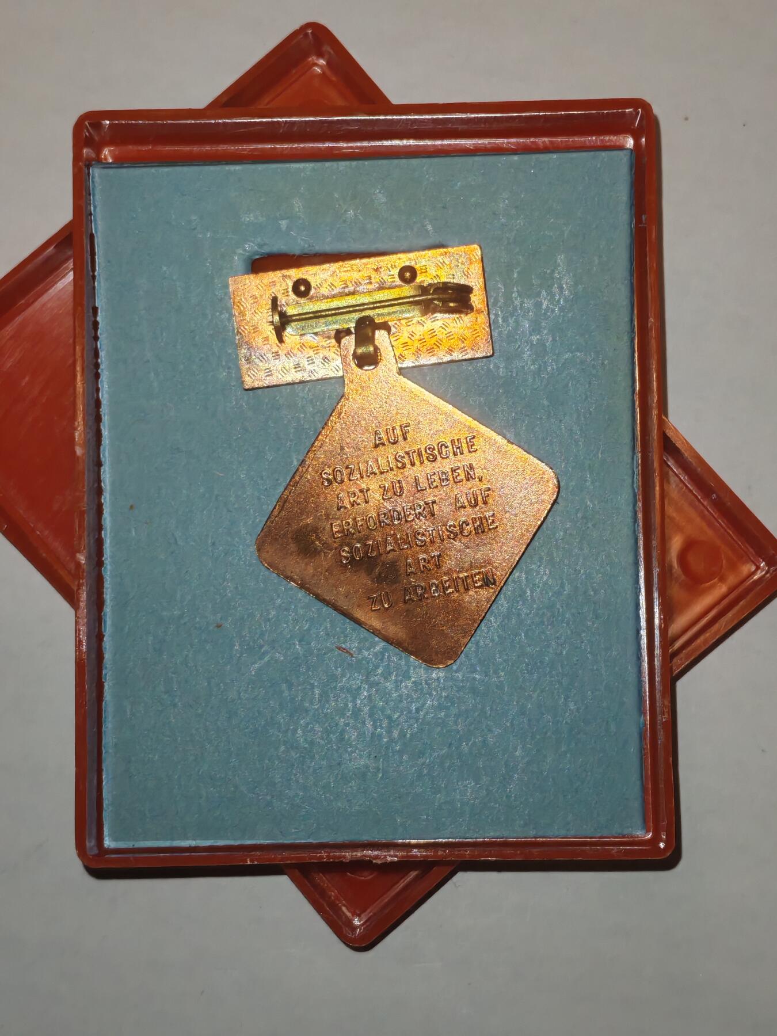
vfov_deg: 28.6
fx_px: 2035
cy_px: 518
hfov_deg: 21.6
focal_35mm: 68
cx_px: 388
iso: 100
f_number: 1.95
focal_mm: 5.52
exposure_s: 1/100
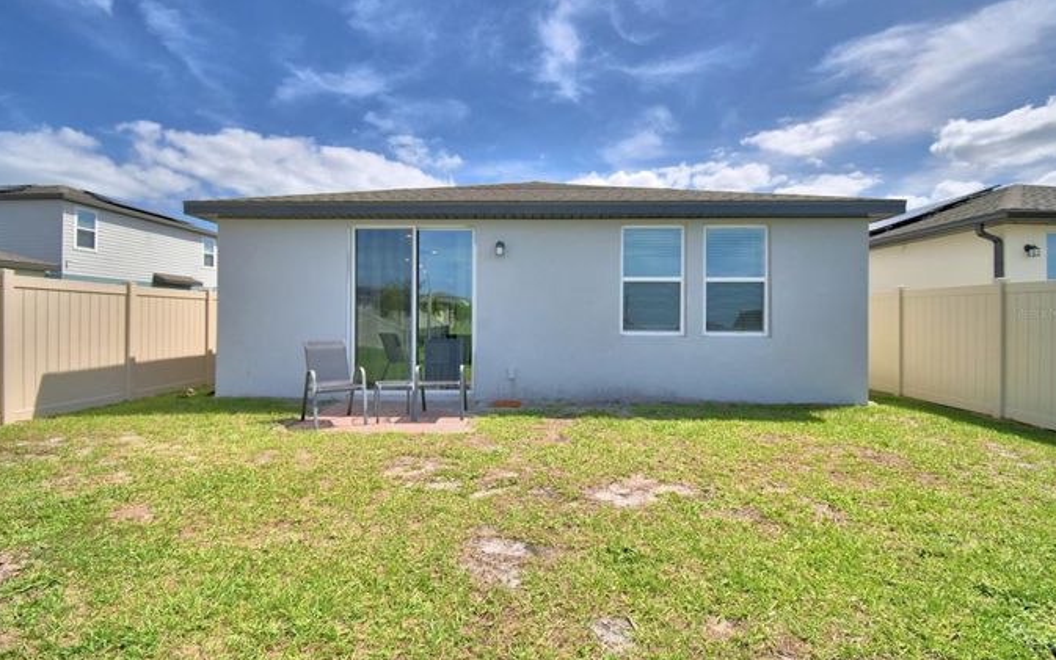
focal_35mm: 16
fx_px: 461
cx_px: 522
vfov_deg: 71.2
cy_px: 313
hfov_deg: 97.8
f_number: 4.5
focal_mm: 10
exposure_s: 1/1600
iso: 100
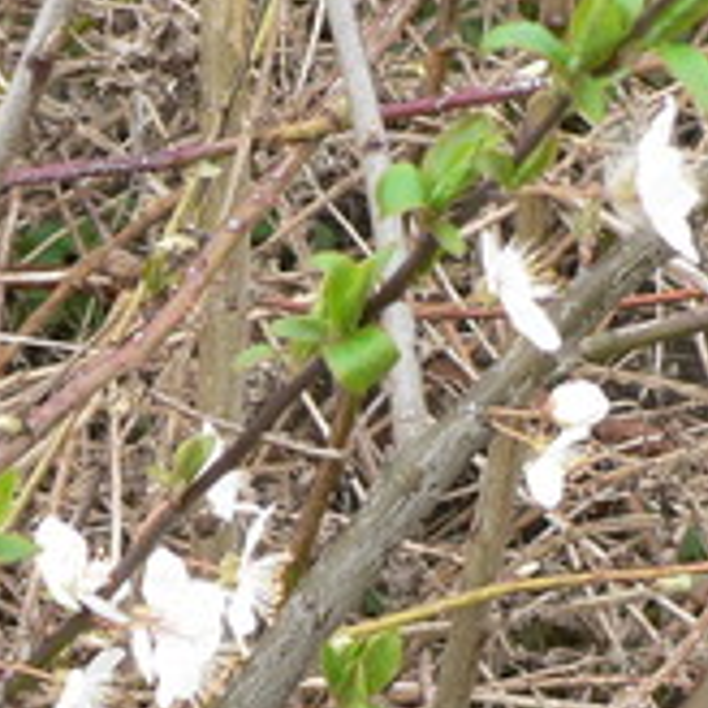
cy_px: 604
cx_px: 332
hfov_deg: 7.8
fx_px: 5206
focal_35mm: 225
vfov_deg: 7.8
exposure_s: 1/80
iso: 80
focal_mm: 9.6
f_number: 3.6
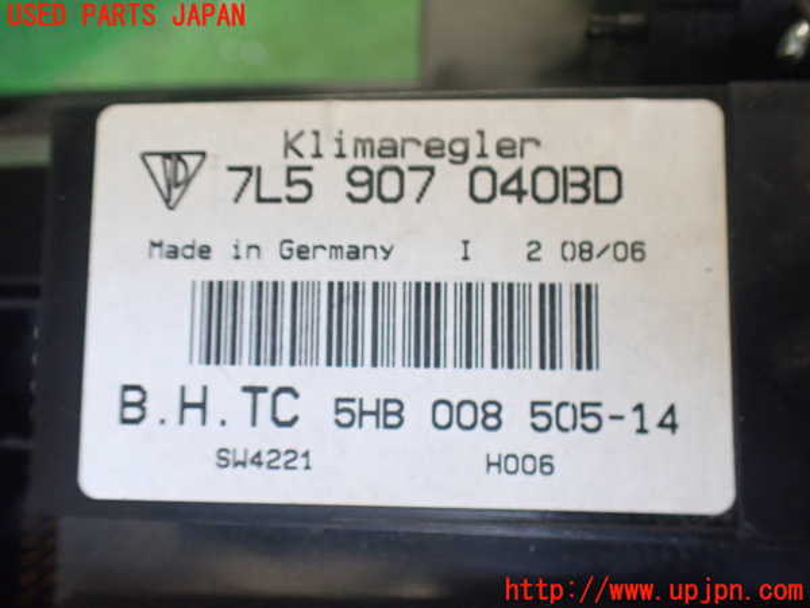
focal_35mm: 30
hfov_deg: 60.0
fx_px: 702
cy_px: 304
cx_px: 405
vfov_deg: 46.8
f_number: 2.3
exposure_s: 1/125
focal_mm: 5.4
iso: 500
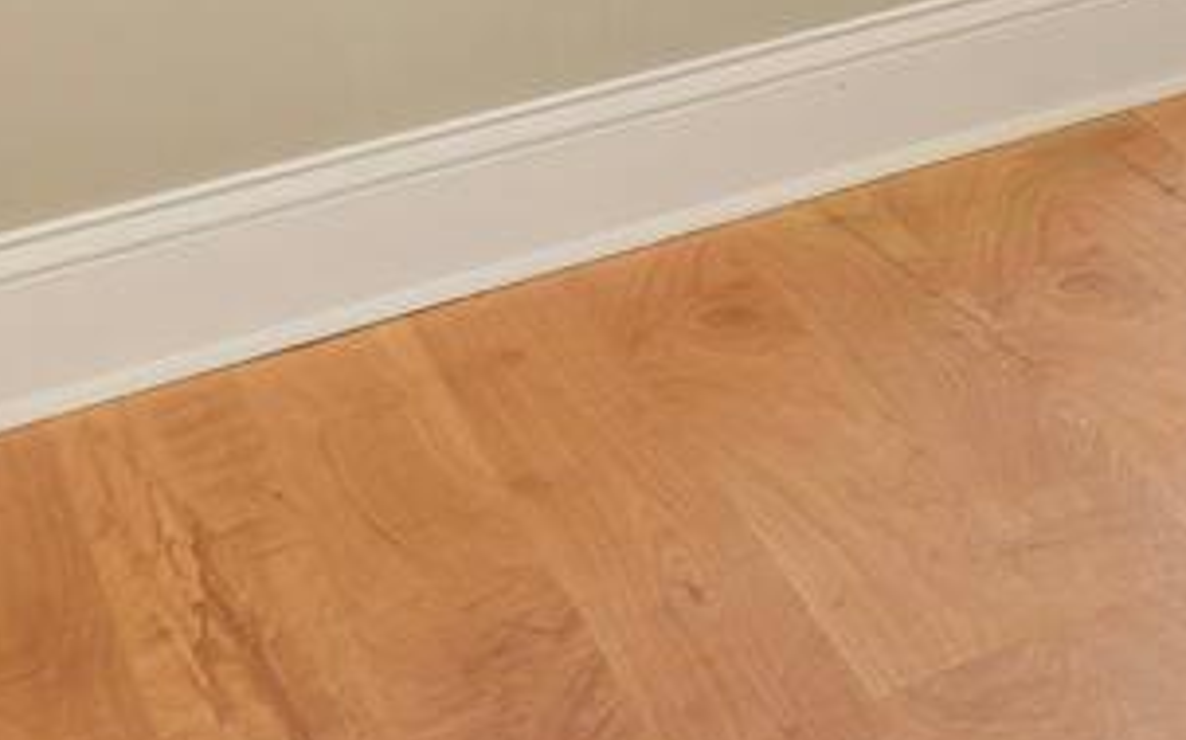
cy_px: -1210
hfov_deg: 12.6
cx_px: 3288
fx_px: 3004
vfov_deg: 11.0
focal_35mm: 93
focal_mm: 16
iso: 200
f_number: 8
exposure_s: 1/4
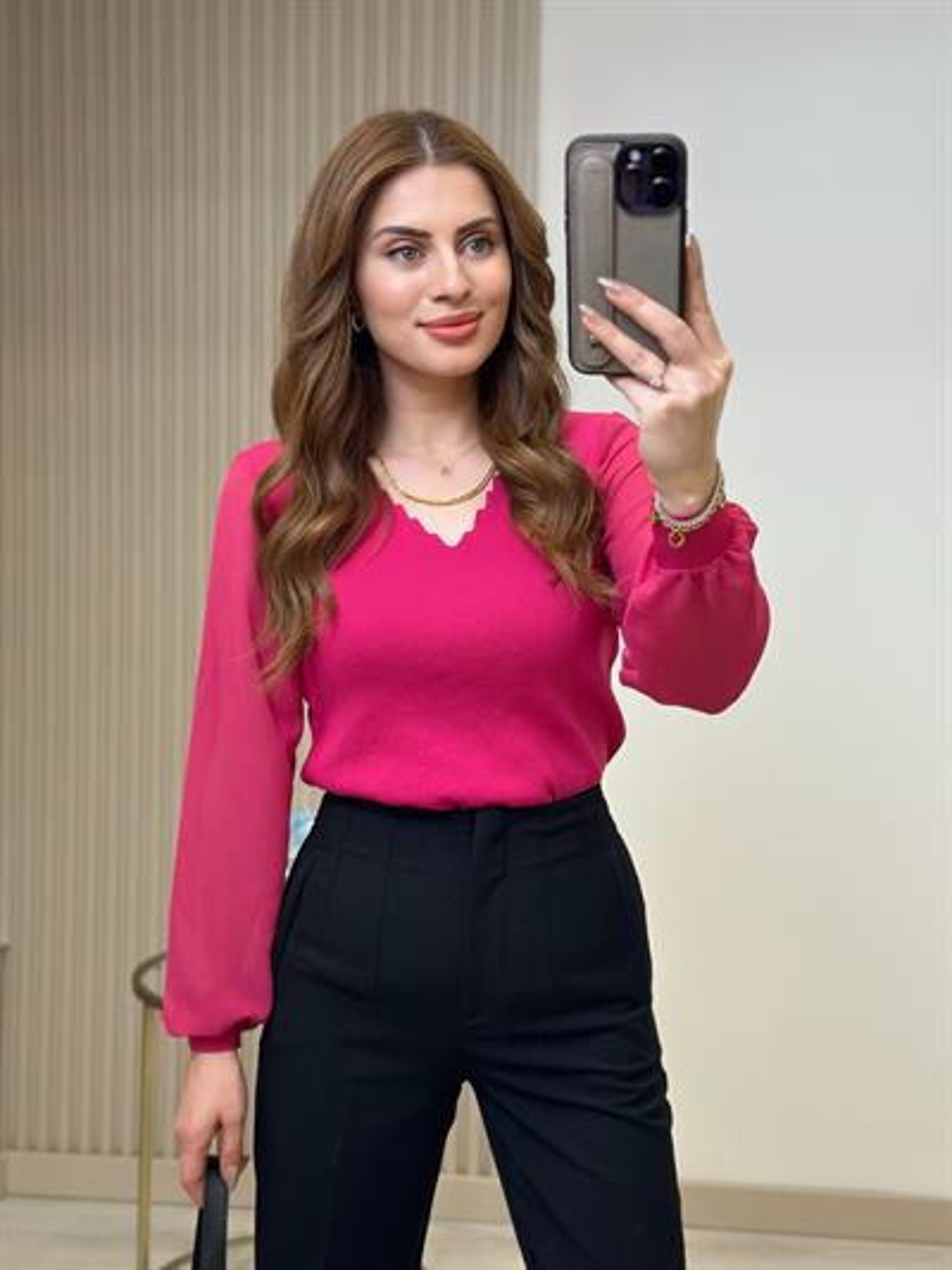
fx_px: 1759
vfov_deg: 39.6
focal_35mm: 48
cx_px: 476
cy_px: 635
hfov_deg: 30.3
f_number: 1.78
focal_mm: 6.86
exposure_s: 1/138
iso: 64
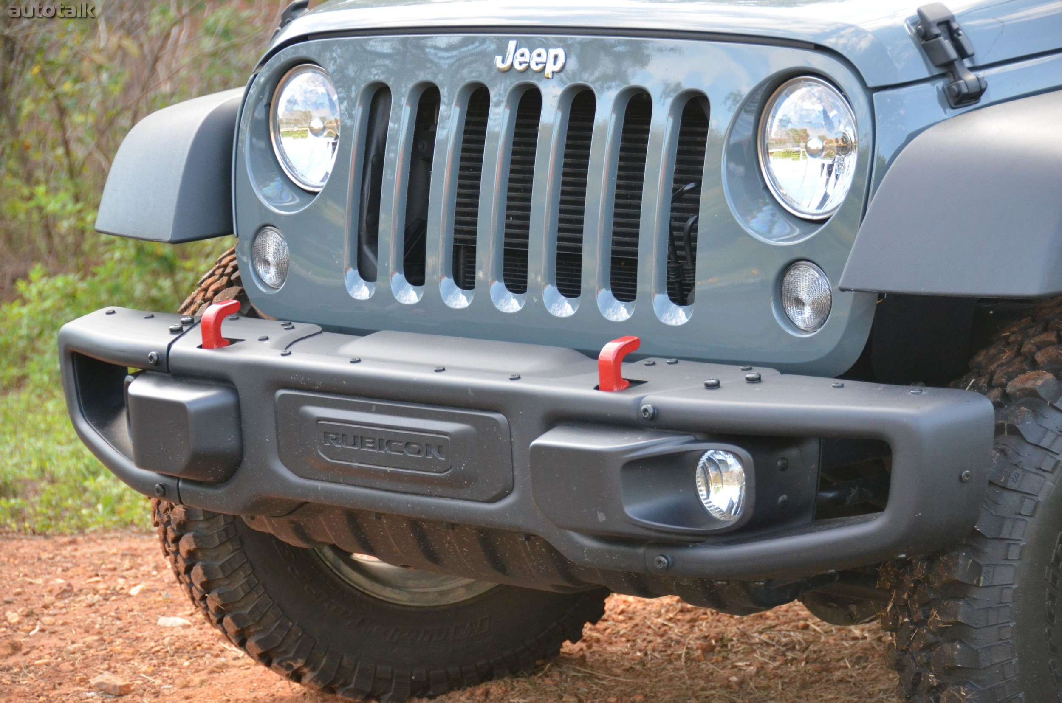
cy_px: 352
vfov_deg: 9.6
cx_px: 531
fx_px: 4195
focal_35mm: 142
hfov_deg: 14.4
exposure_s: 1/400
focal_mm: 95
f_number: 5.3
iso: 1600
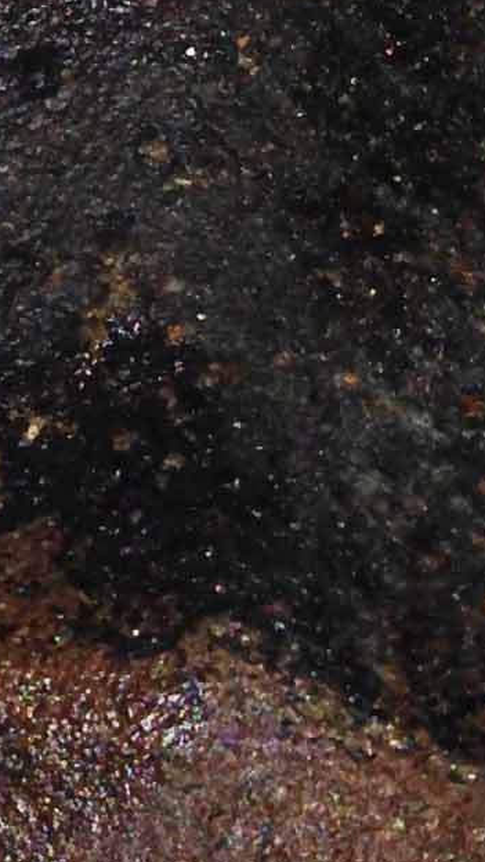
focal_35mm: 188
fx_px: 4298
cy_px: 229
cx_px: -1197
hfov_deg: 5.8
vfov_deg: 11.4
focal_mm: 4.12
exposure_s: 1/100
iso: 50
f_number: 2.4
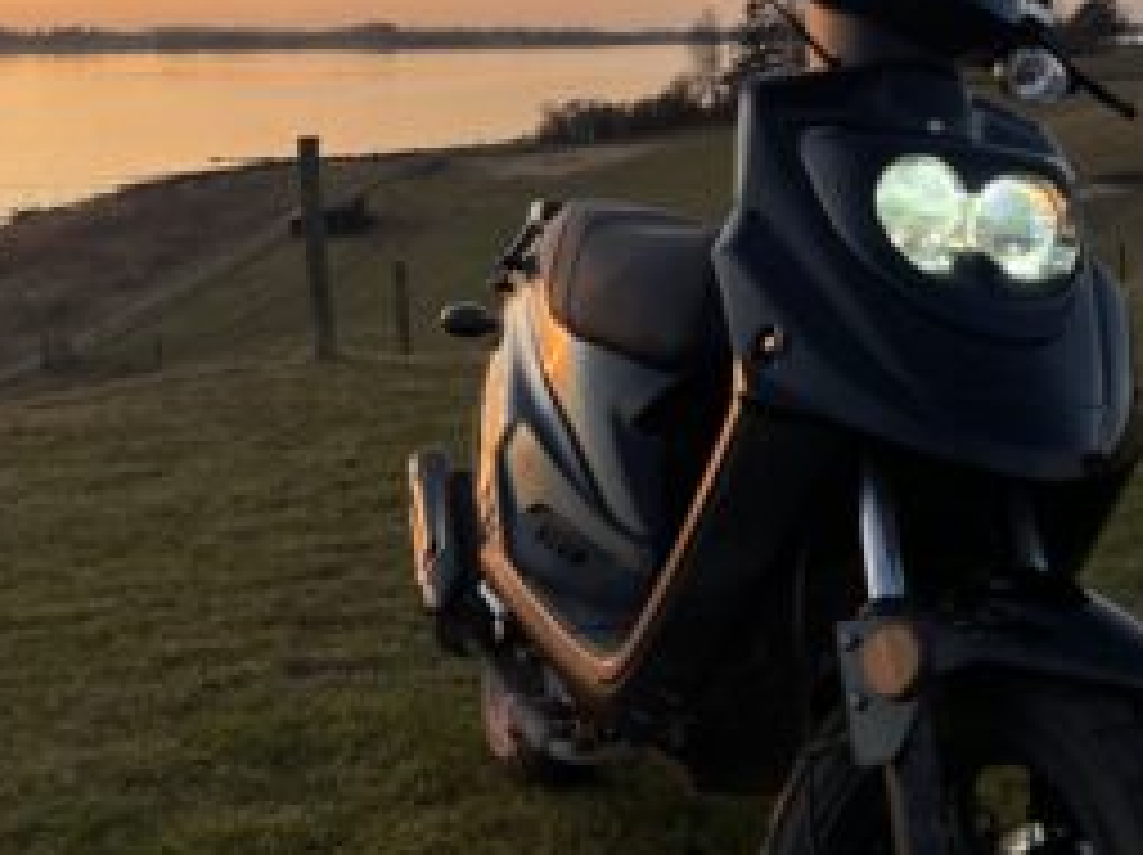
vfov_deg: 35.1
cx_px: 558
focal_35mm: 41
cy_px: 432
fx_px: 1353
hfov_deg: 45.8
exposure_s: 1/727
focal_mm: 5.1
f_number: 1.6
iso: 50
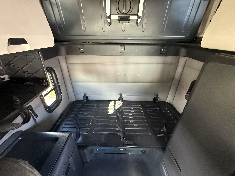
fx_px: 95
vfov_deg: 85.7
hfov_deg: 102.1
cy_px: 88
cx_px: 118
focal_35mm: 14
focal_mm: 2.22
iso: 800
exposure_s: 1/60
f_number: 2.2
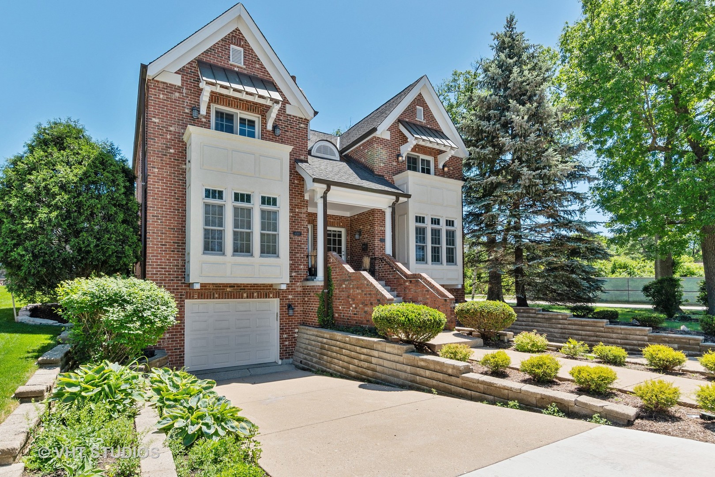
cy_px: 238
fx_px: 357
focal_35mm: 18
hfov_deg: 90.0
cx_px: 358
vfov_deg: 67.4
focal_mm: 12
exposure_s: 1/400
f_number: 7.1
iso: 250
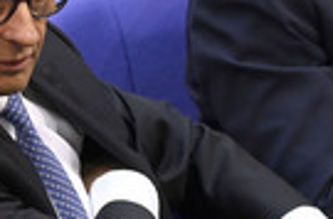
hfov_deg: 1.5
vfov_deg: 1.0
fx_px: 12361
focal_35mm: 1341
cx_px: 28
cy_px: 79
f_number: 5.6
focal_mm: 400
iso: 10000
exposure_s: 1/400
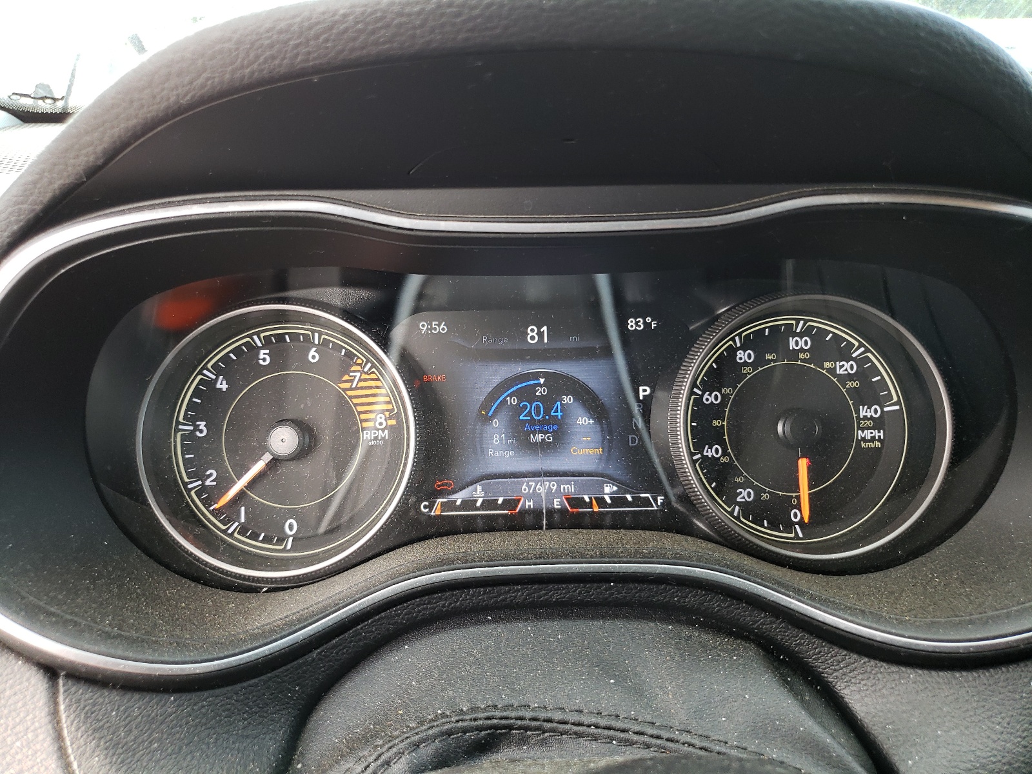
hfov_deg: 67.3
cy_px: 387
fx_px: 775
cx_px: 516
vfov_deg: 53.1
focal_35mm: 26
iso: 94
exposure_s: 1/120
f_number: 1.5
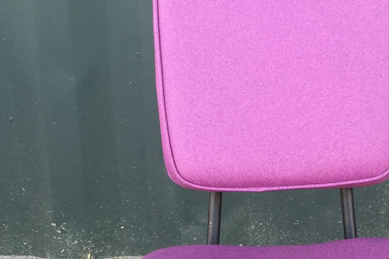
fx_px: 1005
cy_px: 325
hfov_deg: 21.8
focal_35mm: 93
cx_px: 267
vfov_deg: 14.2
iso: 32
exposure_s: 1/100
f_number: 2.2
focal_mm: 4.15
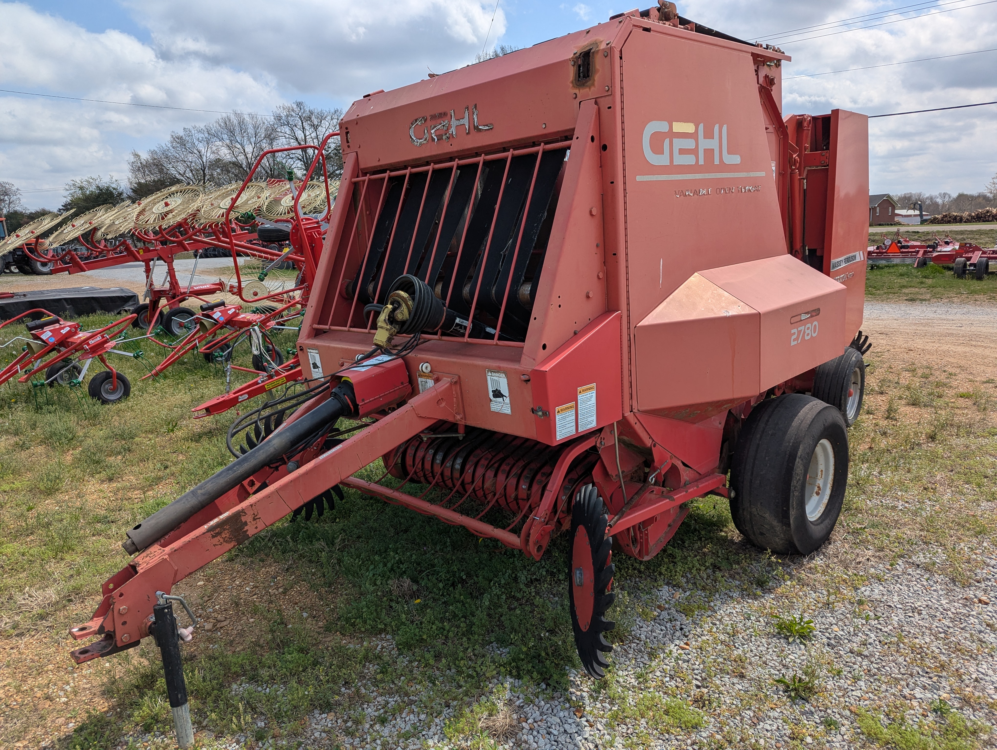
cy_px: 375
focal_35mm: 24
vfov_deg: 56.9
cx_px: 498
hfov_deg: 71.5
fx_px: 692
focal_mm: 6.81
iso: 47
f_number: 1.85
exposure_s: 1/3236
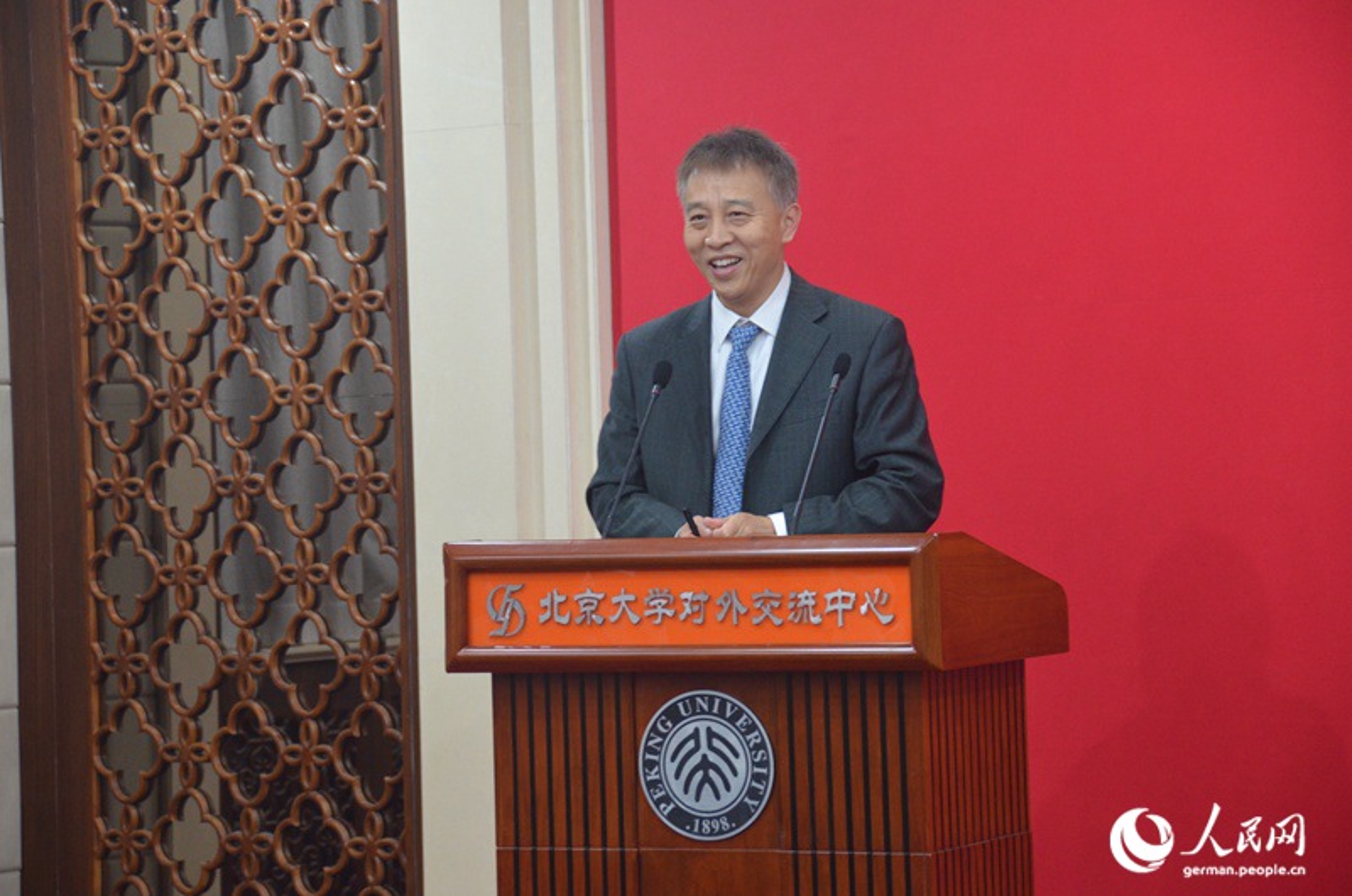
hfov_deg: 15.2
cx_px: 676
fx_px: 5060
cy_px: 448
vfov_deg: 10.1
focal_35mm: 135
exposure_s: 1/13
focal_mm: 90
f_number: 5.3
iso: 1600
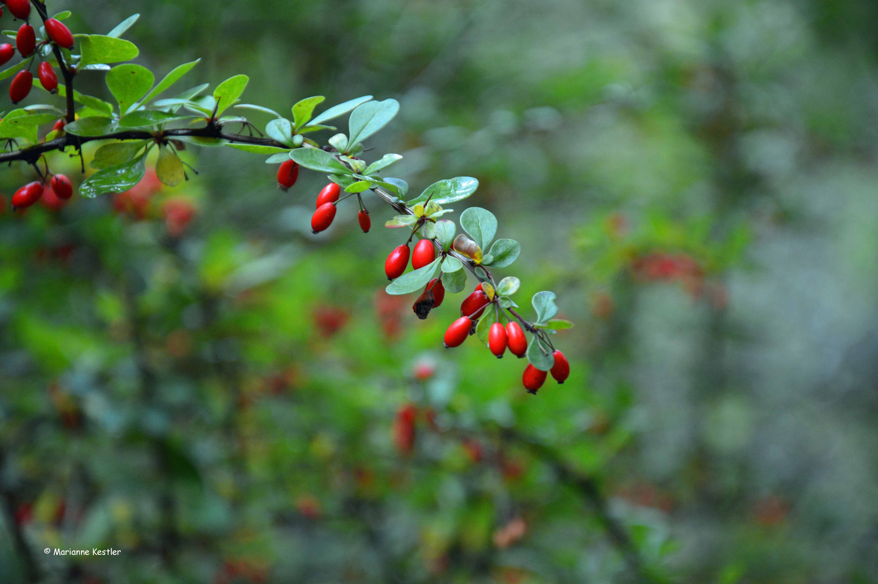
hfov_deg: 13.1
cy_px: 292
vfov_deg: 8.7
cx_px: 439
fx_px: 3838
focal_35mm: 158
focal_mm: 105
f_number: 5.6
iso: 720
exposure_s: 1/125
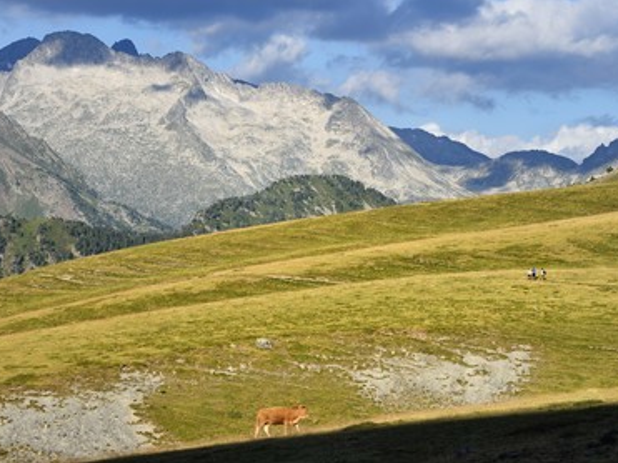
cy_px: 232
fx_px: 2338
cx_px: 324
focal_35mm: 131
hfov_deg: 15.1
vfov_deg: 11.3
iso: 200
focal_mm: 120
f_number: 8
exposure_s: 1/400
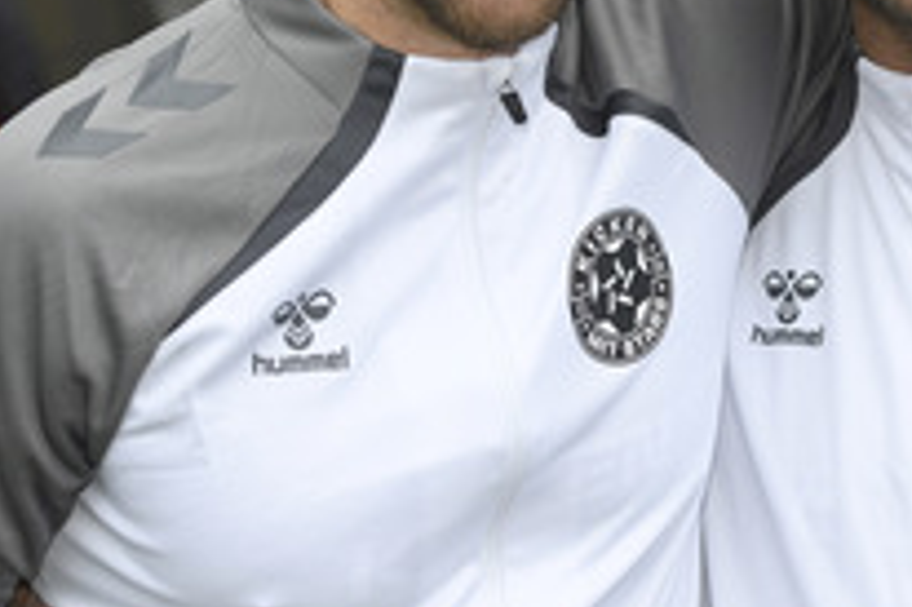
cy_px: 27
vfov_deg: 8.9
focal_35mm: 153
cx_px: 706
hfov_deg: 13.4
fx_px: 3873
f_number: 4.5
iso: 800
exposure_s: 1/3200
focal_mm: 70
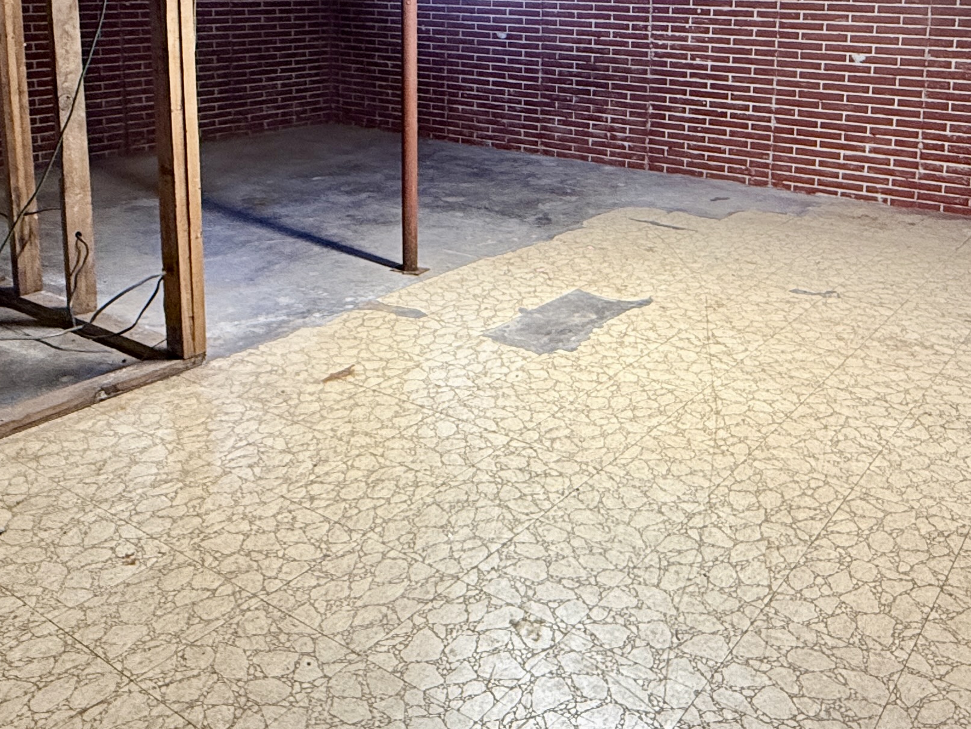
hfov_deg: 52.3
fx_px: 982
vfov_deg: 38.8
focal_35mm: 35
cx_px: 573
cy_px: 125
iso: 400
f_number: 2.2
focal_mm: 2.22
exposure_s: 1/60
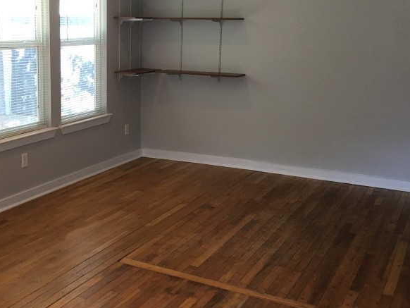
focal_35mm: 51
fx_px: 604
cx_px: 144
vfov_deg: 28.5
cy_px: 124
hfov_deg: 37.2
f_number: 2.2
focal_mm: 4.15
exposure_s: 1/30
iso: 40
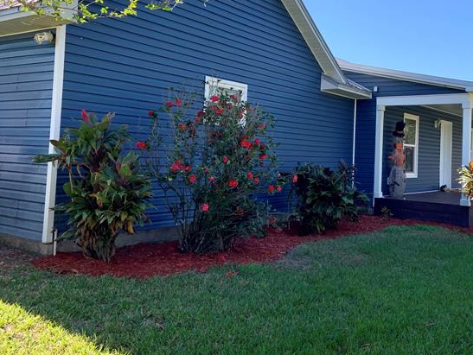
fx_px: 520
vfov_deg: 37.5
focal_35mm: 38
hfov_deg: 48.4
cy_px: 132
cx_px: 298
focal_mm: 4.25
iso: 25
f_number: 1.8
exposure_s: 1/936
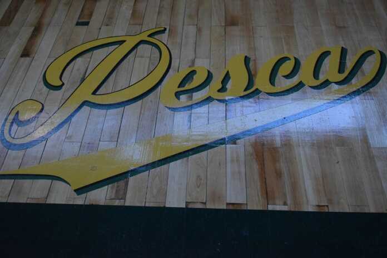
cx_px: 194
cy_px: 129
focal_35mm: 38
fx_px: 403
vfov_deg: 35.5
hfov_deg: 51.3
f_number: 5.6
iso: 6400
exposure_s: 1/160
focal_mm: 25
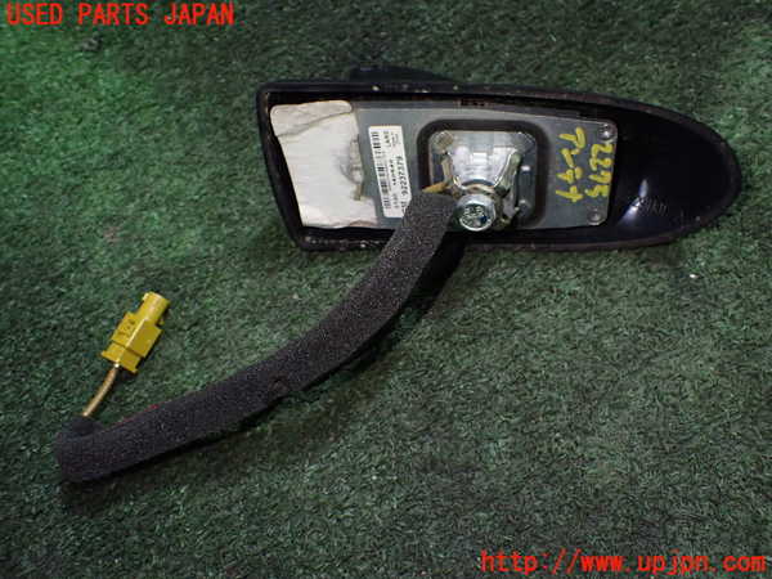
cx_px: 386
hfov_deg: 60.0
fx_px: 669
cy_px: 290
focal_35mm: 30
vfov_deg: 46.8
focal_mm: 5.4
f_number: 2.3
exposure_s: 1/125
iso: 800
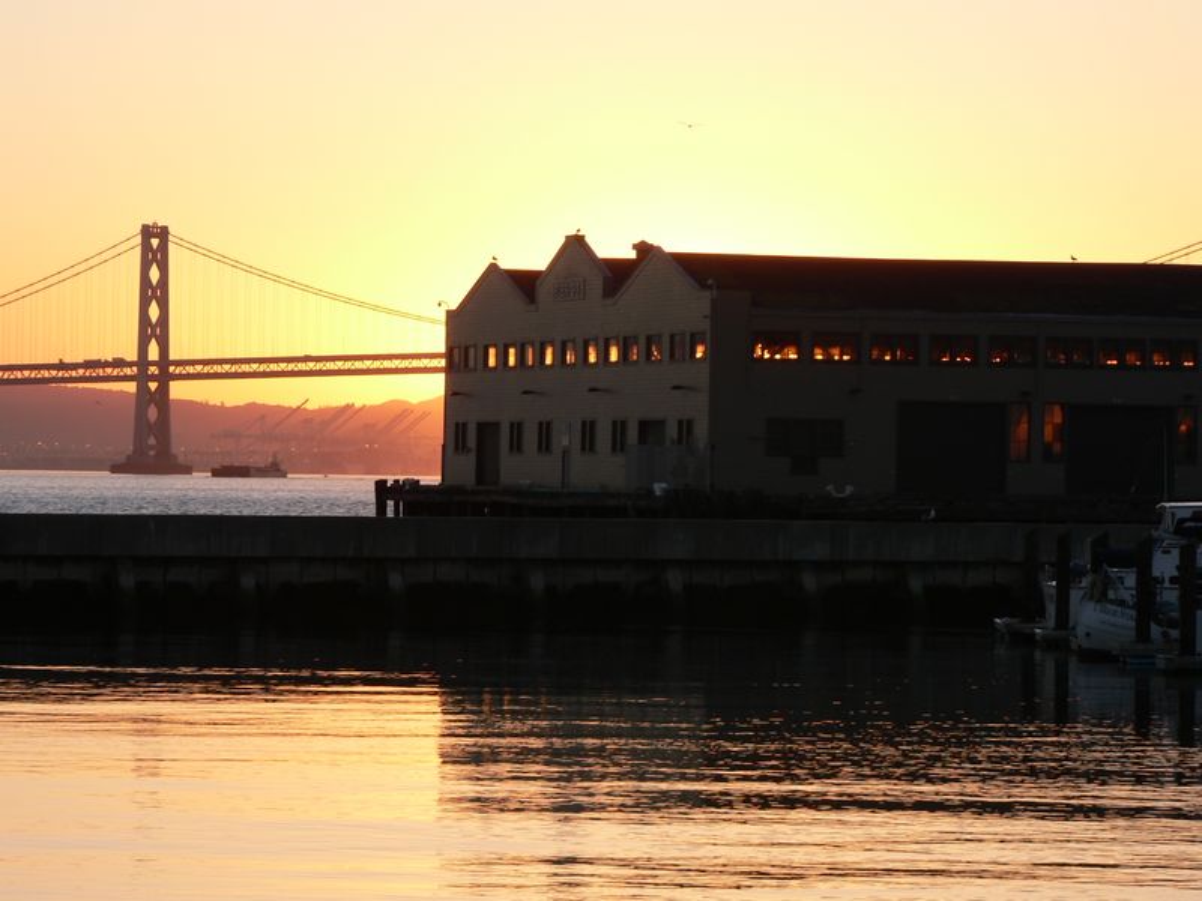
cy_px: 450
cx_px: 601
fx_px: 6181
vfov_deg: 8.3
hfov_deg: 11.1
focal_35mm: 178
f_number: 4
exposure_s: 1/160
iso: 80
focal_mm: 29.7
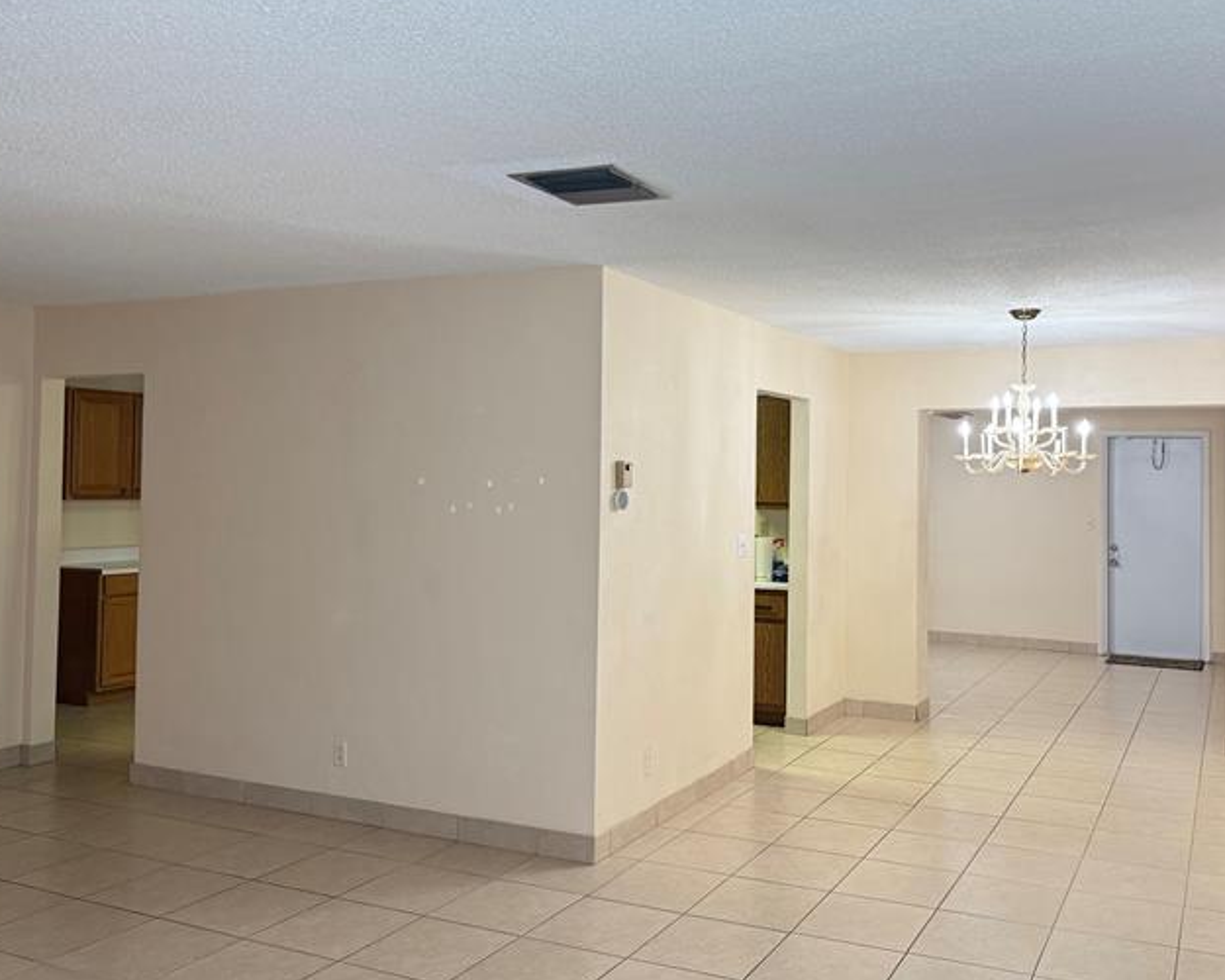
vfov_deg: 48.4
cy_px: 445
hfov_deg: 58.1
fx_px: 1088
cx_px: 755
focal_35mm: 30
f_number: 1.78
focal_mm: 6.76
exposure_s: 1/120
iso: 250
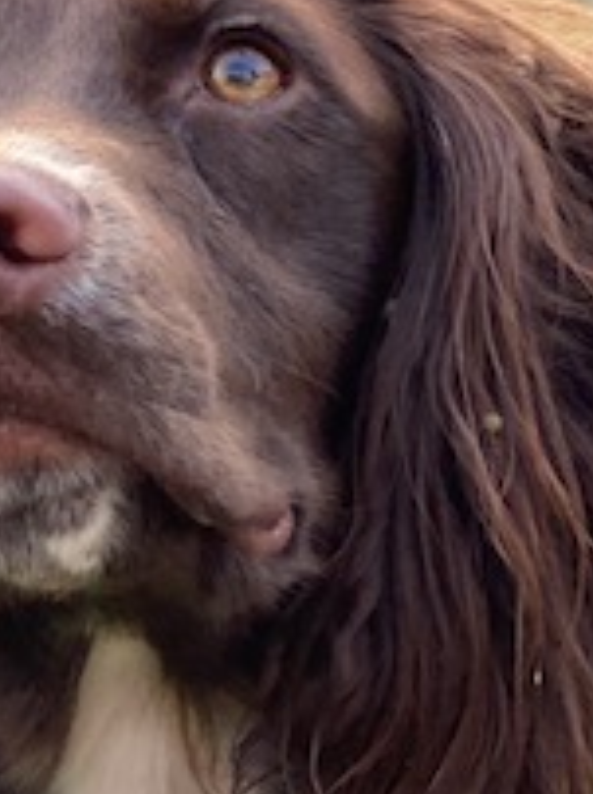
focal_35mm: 172
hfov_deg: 8.6
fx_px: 3937
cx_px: 79
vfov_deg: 11.5
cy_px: 572
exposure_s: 1/122
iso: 80
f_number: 2
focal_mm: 6
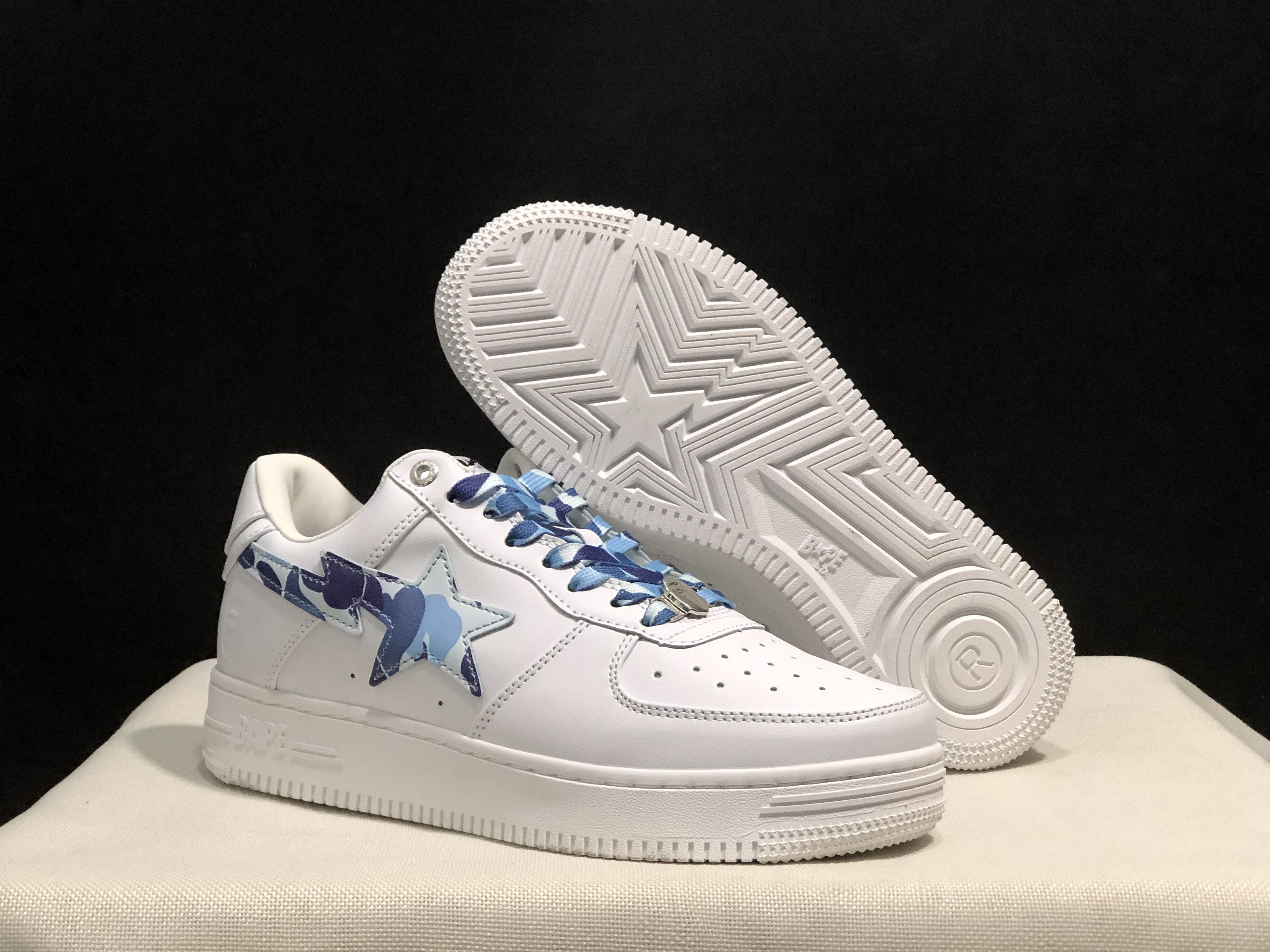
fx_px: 2091
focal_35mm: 57
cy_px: 476
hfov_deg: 33.8
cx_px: 635
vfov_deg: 25.7
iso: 64
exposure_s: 1/30
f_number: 2.8
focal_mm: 6.6
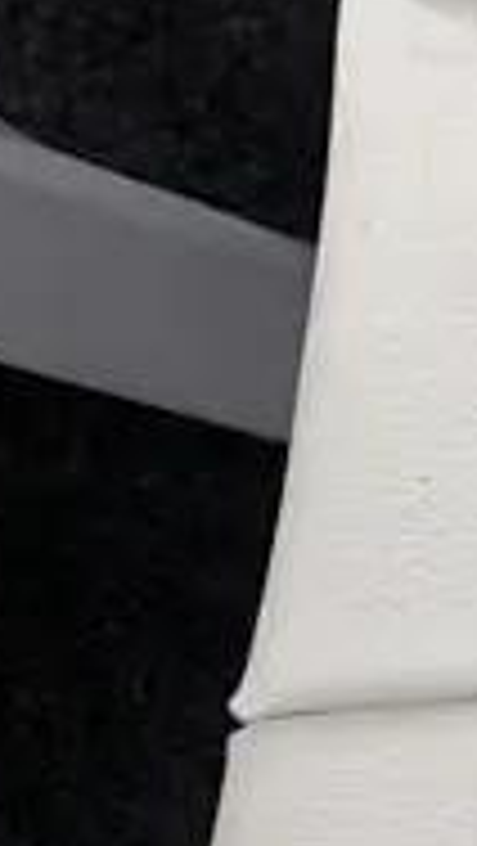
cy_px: 1264
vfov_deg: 13.2
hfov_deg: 6.0
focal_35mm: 154
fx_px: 3457
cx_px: 2164
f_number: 1.8
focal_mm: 4.25
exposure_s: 1/100
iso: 50
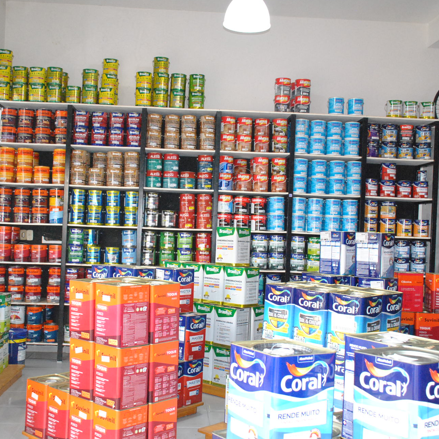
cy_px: 219
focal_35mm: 46
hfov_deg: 36.8
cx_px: 202
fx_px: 660
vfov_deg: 36.8
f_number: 5.6
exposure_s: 1/60
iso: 1600
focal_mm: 24
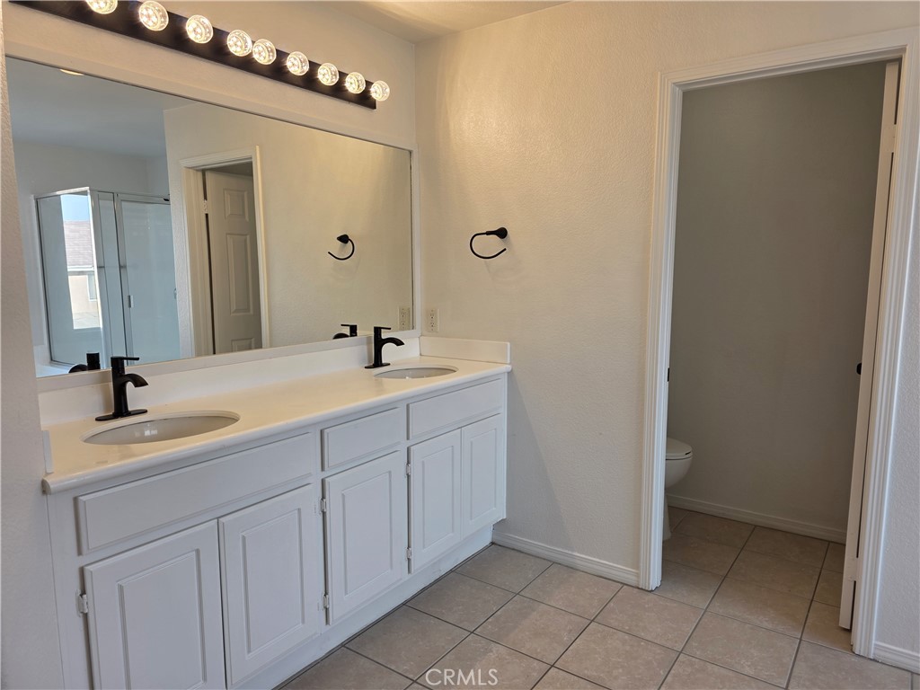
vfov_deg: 58.9
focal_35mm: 23
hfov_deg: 73.9
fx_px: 611
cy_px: 345
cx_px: 460
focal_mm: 6.3
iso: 40
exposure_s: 1/120
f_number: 1.7
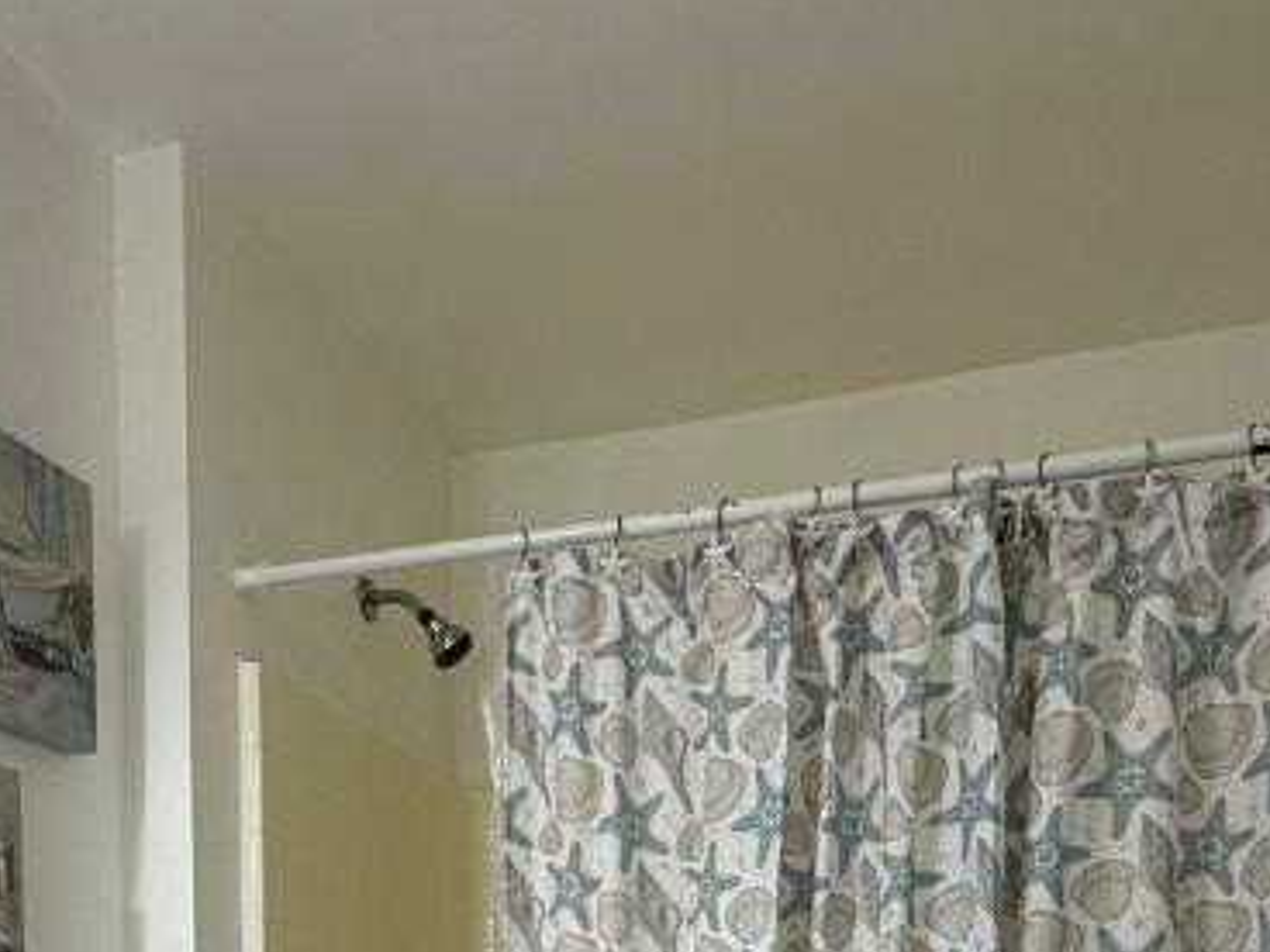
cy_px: 1256
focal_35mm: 39
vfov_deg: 29.3
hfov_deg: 47.6
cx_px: 511
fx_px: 1431
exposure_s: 1/120
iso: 160
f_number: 2.2
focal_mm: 2.22
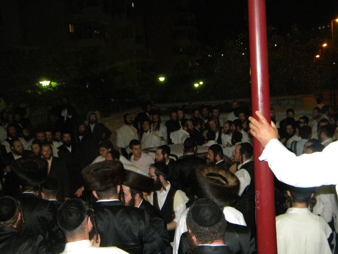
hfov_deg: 45.8
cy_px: 127
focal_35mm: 41
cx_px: 169
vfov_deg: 35.1
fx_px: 400
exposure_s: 1/30
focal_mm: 7.3
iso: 400
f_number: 3.8
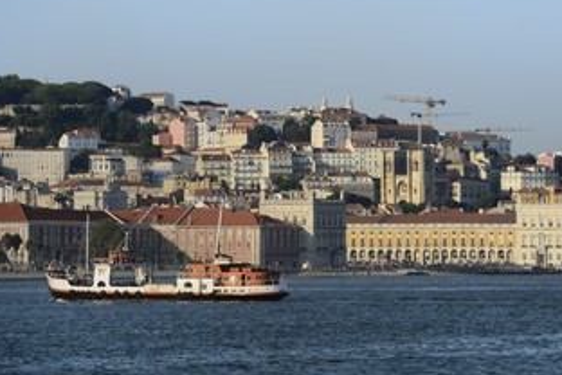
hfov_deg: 7.7
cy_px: 168
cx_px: 340
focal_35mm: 269
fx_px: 4199
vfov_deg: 5.1
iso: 100
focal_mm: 200
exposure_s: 1/400
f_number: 7.1
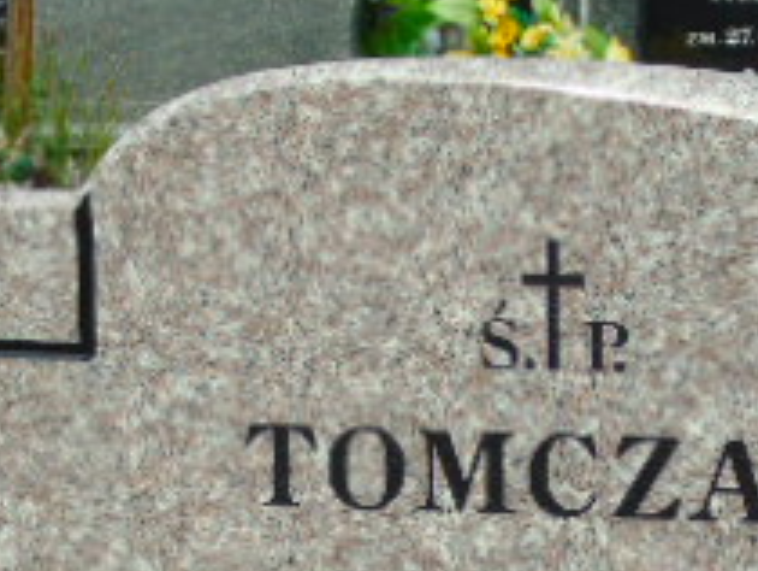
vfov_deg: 6.8
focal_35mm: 216
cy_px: 802
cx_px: 303
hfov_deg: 9.1
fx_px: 4735
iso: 80
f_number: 4.7
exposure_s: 1/400
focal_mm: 13
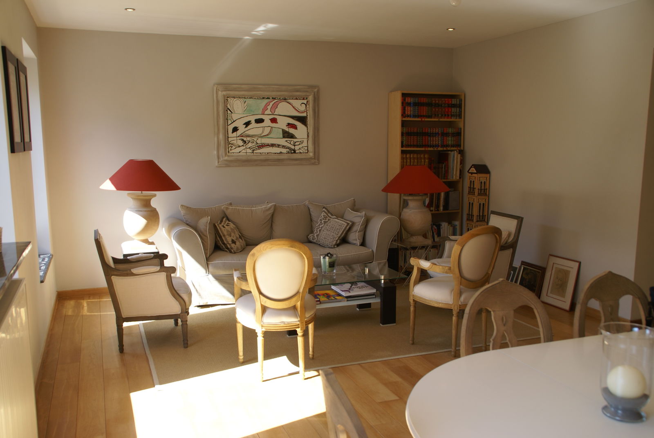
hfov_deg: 53.1
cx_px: 327
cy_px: 219
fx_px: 655
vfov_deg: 37.0
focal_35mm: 36
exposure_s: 1/50
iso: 100
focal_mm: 24
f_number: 5.6
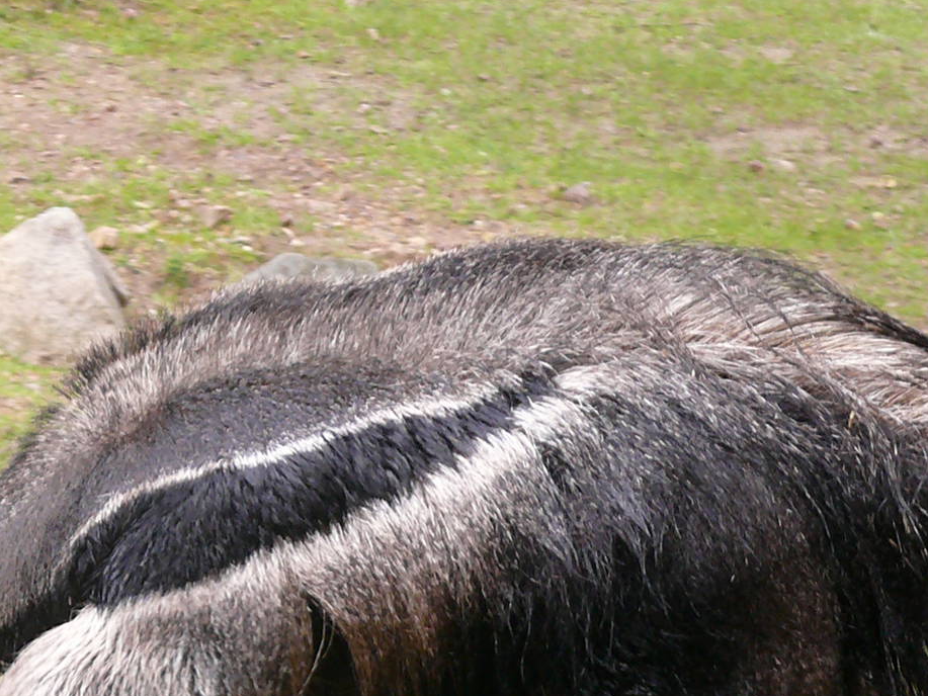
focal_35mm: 382
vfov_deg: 3.9
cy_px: 508
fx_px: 10242
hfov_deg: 5.2
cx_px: 388
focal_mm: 26
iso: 160
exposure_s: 1/125
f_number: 3.6
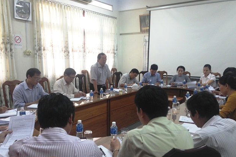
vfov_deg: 37.7
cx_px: 116
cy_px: 89
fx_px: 229
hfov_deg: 54.5
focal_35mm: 35
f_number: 2.4
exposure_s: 1/20
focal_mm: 4.12
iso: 50
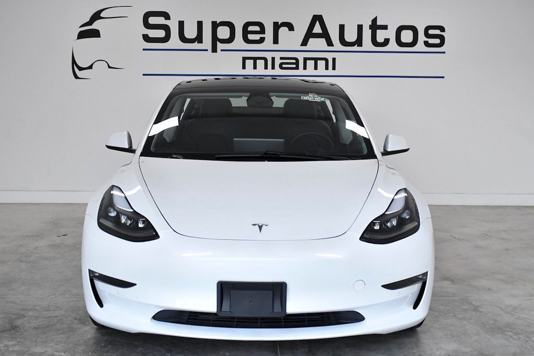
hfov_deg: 42.7
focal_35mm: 46
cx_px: 267
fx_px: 682
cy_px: 178
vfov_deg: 29.3
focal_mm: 31
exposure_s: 1/4000
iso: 2500
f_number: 3.5
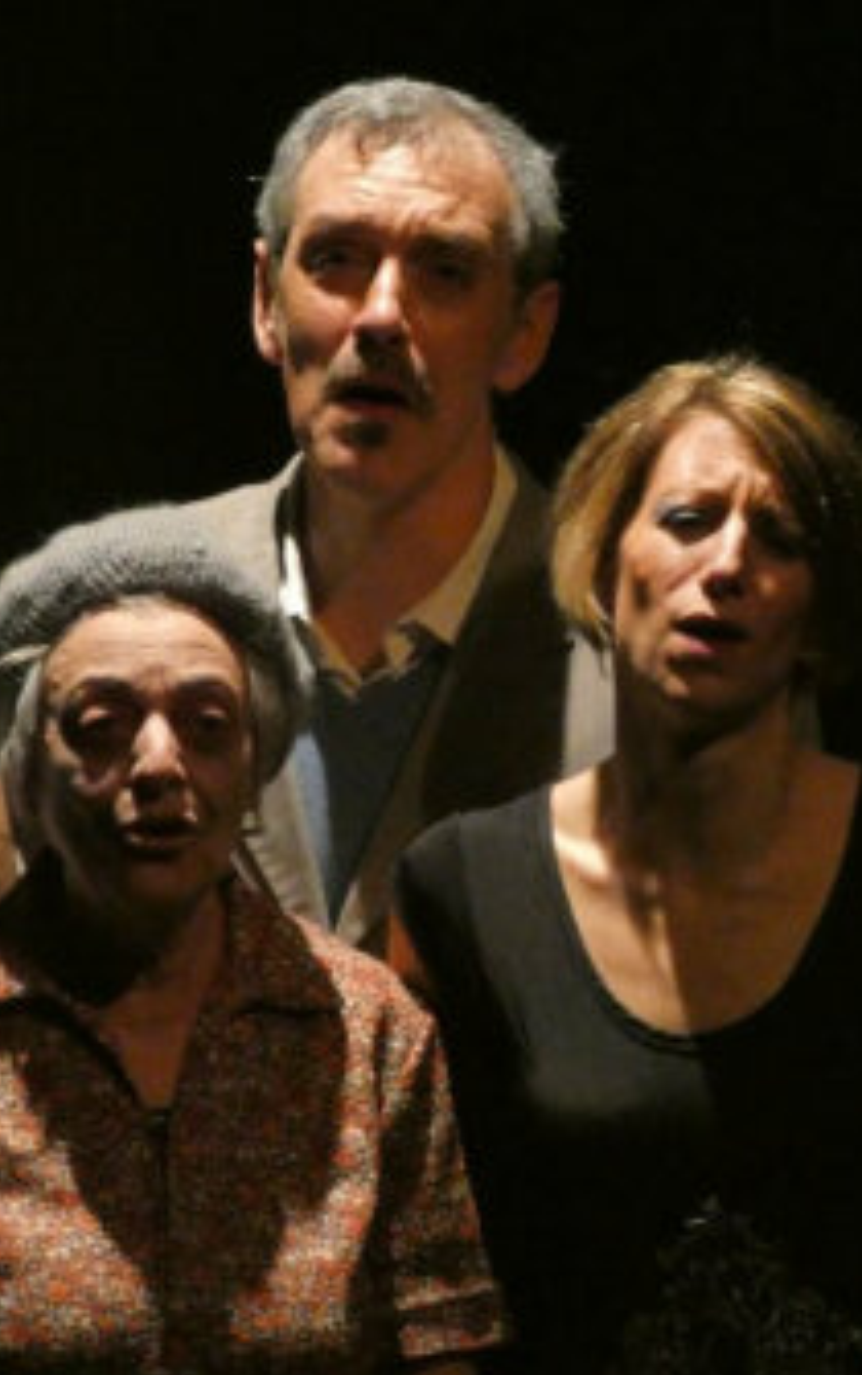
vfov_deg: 5.4
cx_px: 135
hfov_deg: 3.4
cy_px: 690
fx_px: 14628
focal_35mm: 390
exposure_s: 1/60
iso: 1600
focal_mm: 49.1
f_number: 5.5
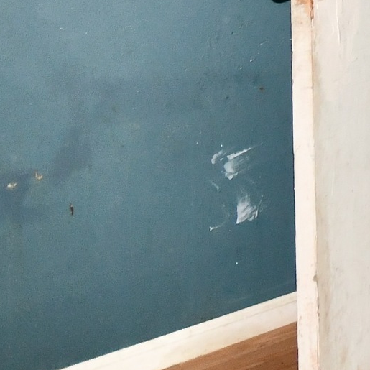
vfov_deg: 18.9
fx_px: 919
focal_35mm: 76
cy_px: -245
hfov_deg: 12.2
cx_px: 1055
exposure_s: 1/60
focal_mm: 10
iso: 400
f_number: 5.6
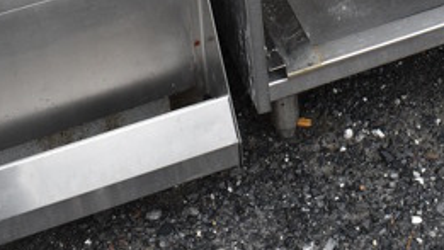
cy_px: -190
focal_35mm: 99
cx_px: 374
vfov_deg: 11.4
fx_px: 1166
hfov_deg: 21.2
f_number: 7.1
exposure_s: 1/250
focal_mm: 18
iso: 200
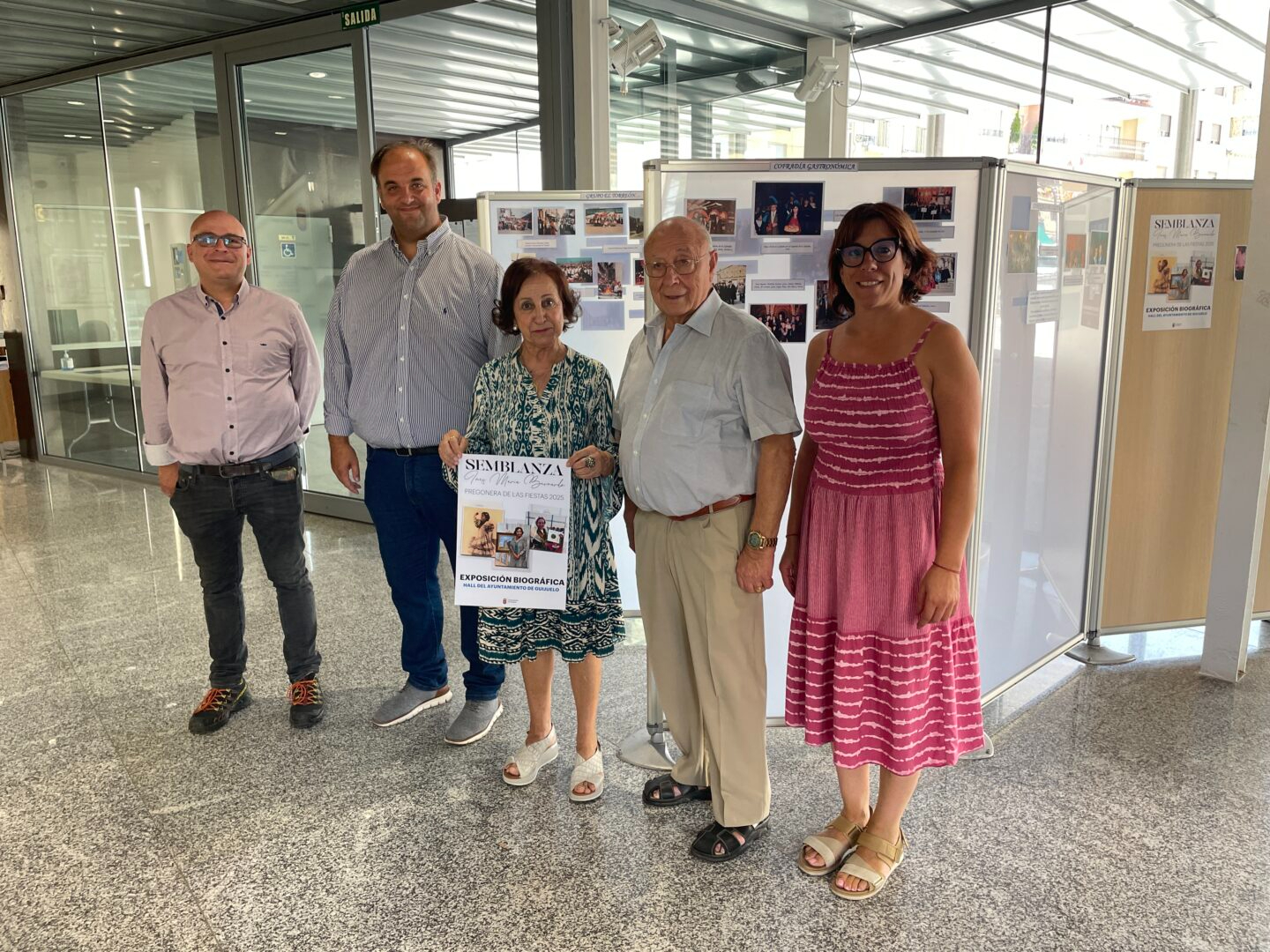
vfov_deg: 53.1
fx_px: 954
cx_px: 635
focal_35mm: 26
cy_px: 476
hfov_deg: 67.3
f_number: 1.6
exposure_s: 1/121
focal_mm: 4.2
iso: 100
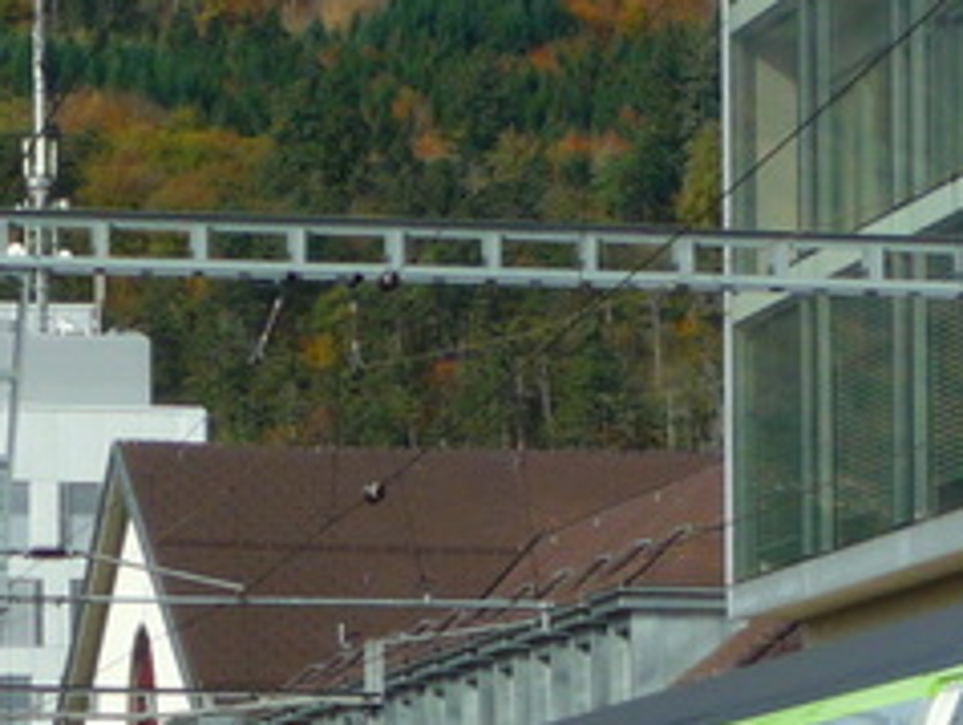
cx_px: 1092
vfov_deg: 5.7
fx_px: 7240
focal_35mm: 260
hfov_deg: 7.6
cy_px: 988
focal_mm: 10.5
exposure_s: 1/500
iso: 100
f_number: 4.5
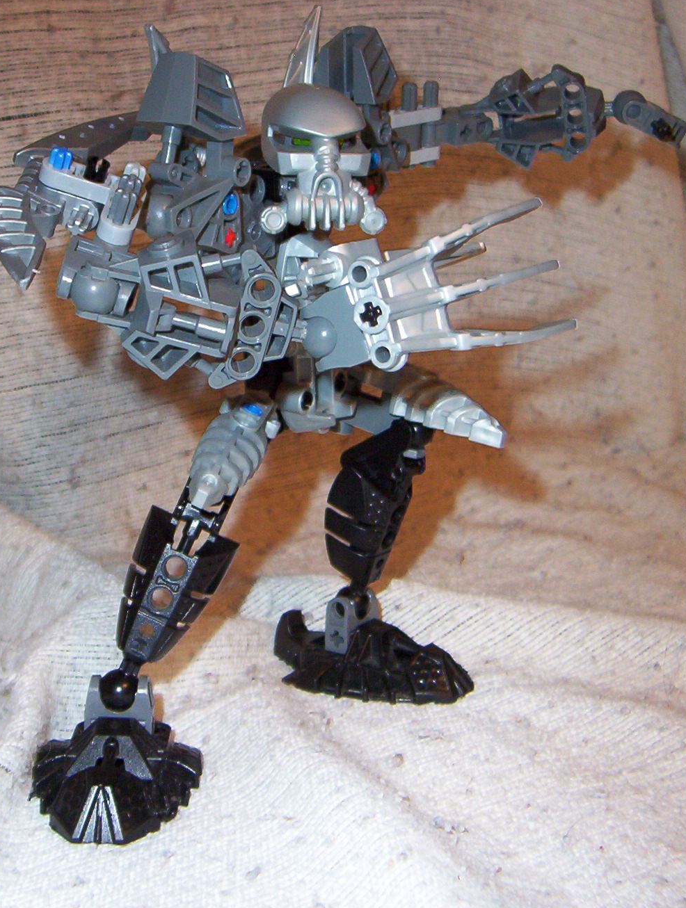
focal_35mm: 45
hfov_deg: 32.2
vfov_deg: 41.8
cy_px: 364
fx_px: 1184
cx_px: 276
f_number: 2.76
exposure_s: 1/30
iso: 140
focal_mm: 5.54
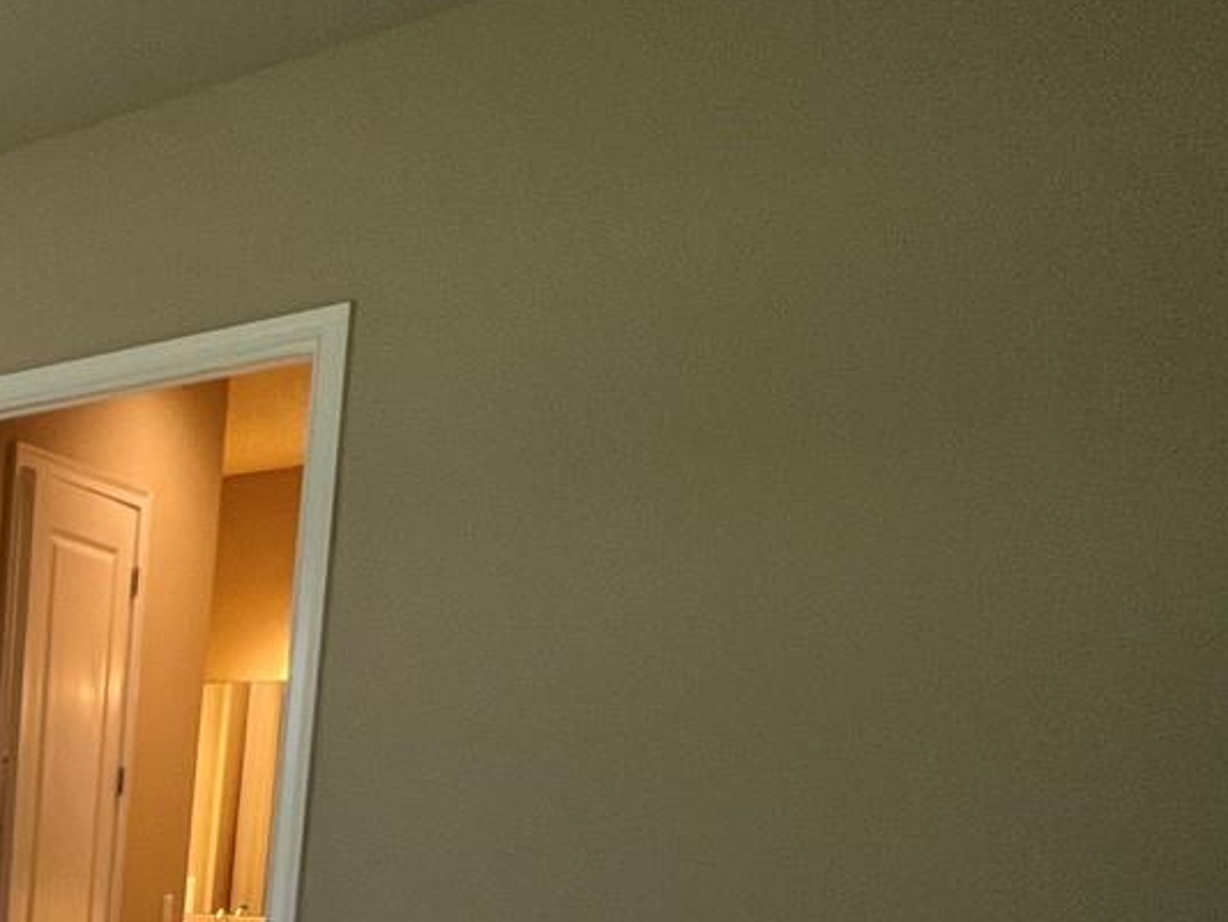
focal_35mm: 39
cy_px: 1056
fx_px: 1384
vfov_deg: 31.8
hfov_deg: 30.7
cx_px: -537
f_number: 1.8
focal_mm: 1.57
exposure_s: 1/120
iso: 200
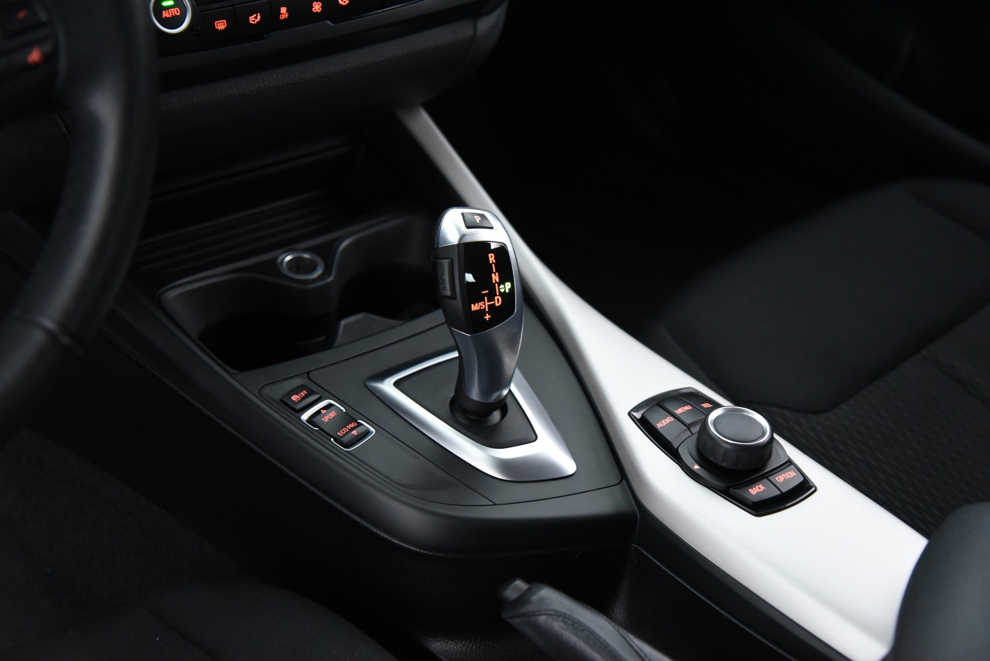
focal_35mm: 52
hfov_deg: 38.2
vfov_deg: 26.0
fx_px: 1430
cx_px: 495
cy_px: 330
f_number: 4
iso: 4000
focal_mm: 52
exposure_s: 1/20
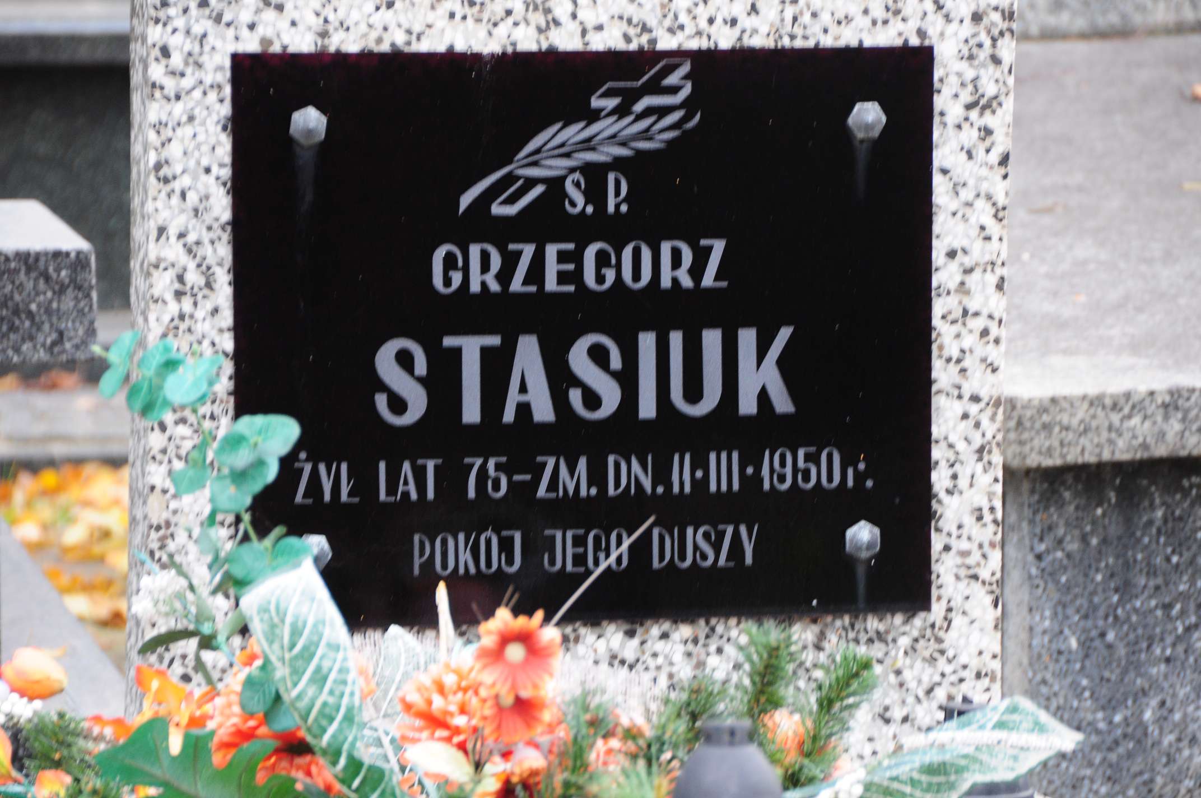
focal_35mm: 255
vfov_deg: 5.4
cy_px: 399
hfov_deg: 8.1
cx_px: 600
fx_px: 8497
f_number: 7.1
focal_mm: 170
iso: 500
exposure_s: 1/100
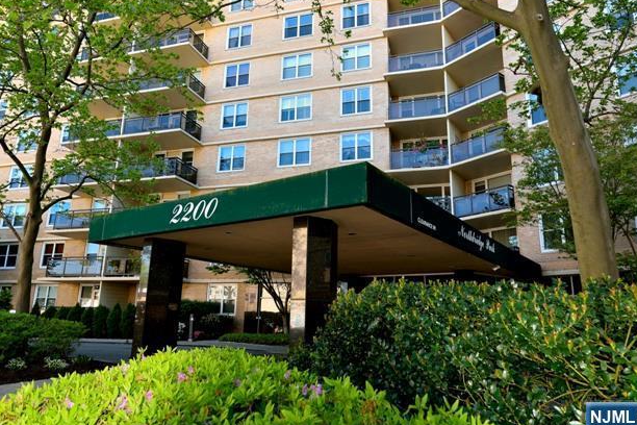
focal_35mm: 24
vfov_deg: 54.1
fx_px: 416
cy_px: 209
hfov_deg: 74.9
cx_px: 315
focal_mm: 15
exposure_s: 1/125
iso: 400
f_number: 5.6
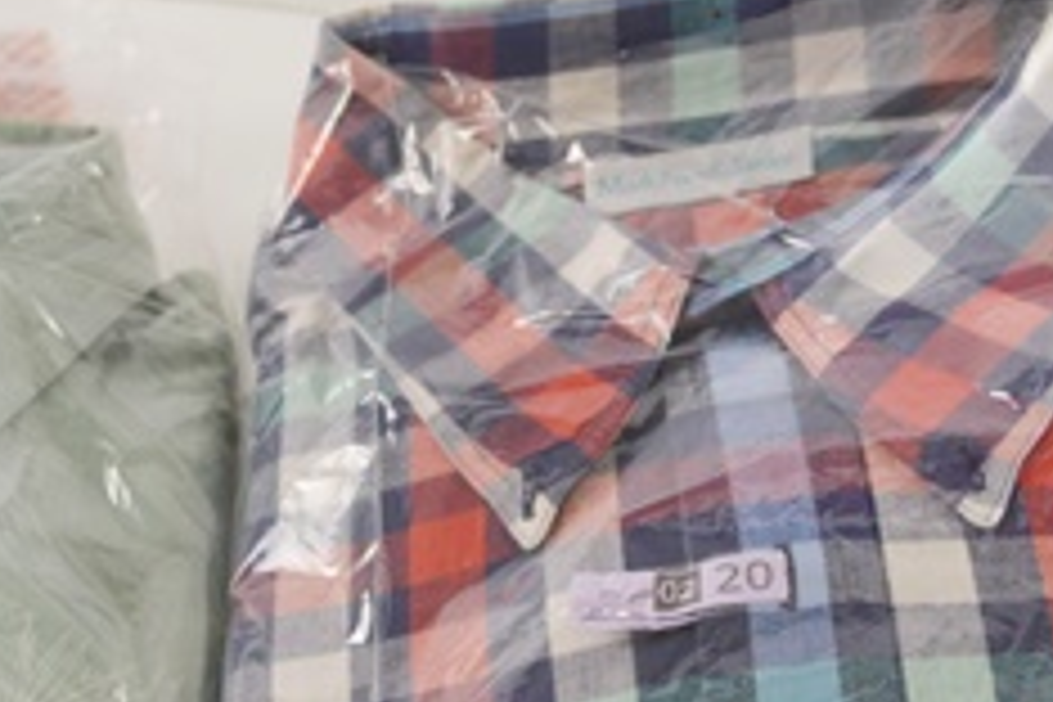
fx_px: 2925
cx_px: 270
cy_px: 711
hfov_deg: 20.3
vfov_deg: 13.5
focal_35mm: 100
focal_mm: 26
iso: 400
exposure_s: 1/80
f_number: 4.5
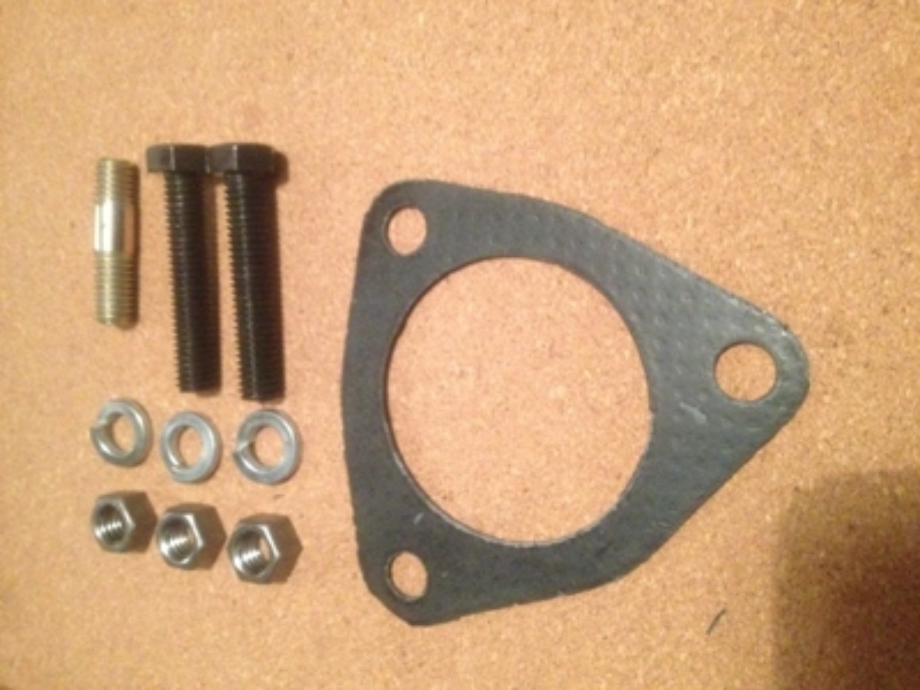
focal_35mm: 35
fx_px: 930
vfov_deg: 40.7
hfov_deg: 52.6
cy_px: 345
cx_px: 460
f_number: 2.4
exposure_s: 1/17
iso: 640
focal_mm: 4.28
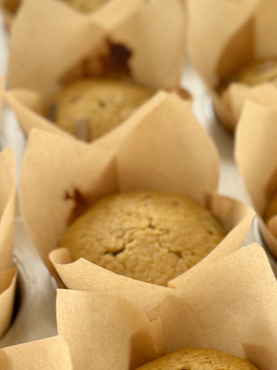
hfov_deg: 14.7
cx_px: 224
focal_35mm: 100
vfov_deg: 19.6
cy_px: 229
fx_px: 1067
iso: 80
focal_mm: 6.86
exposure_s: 1/138
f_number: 1.78
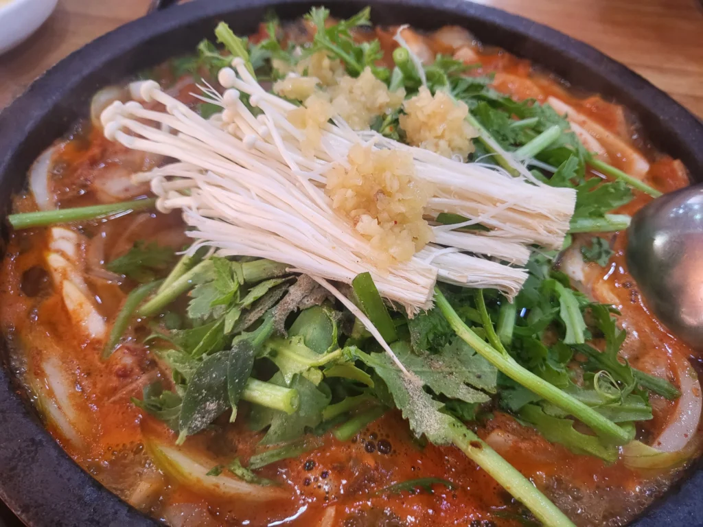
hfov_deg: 67.3
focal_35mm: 26
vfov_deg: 53.1
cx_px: 352
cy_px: 264
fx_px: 528
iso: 200
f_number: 1.8
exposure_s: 1/120
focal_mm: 4.25
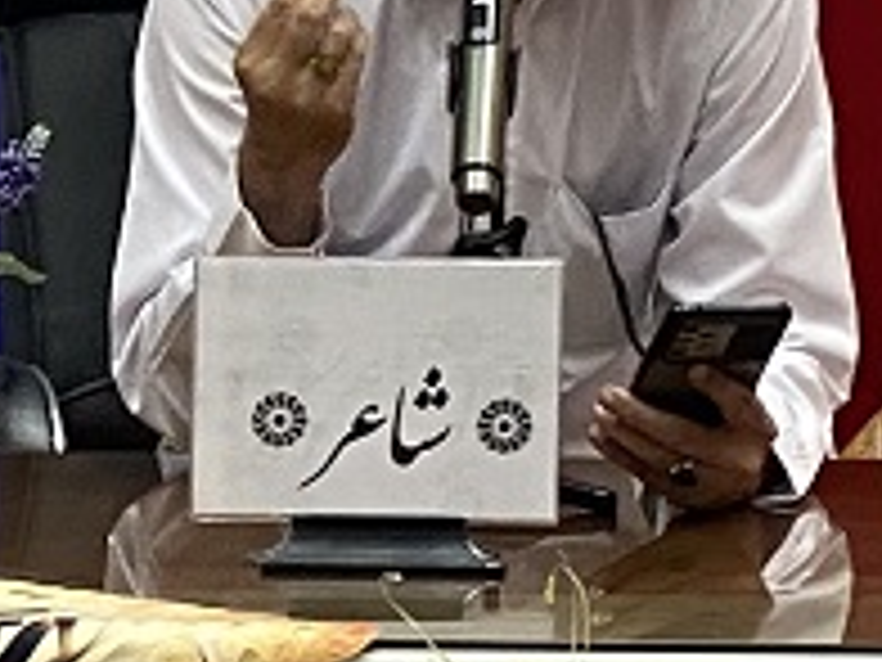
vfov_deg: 7.5
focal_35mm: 199
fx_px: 5070
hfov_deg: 9.7
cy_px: 254
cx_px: -279
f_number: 1.8
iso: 200
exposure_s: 1/50
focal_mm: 4.25
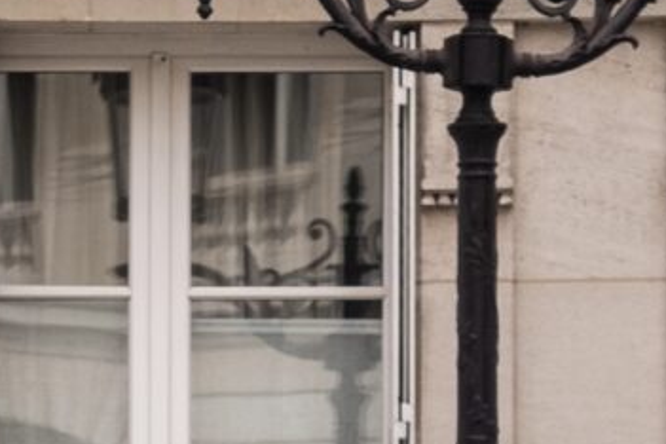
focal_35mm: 299
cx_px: 40
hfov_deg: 6.9
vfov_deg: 4.5
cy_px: 1227
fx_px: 5531
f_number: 2.8
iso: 160
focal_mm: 27
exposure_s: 1/320
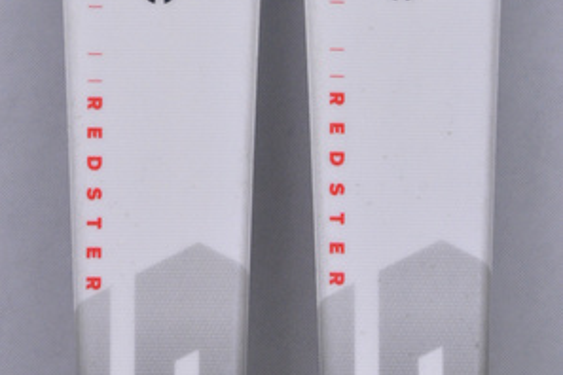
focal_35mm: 239
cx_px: 282
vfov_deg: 5.7
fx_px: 3734
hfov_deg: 8.6
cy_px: -27
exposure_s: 1/125
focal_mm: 105
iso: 3200
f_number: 9.5
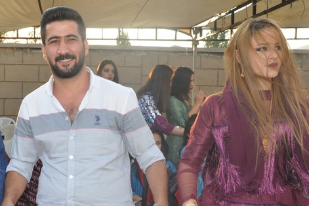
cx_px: 90
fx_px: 497
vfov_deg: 23.2
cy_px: 135
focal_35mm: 58
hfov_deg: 34.0
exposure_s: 1/200
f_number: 13
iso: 1250
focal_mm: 26
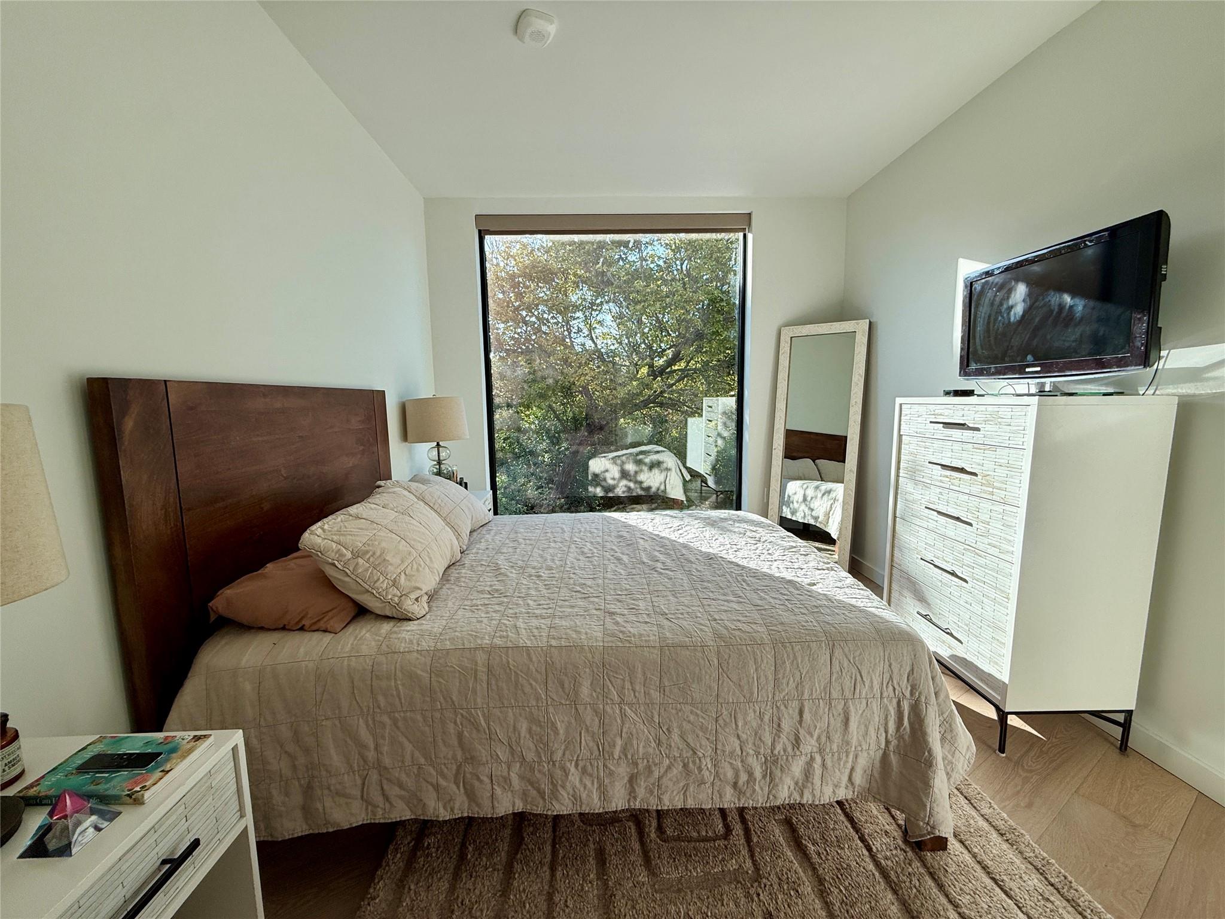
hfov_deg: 102.1
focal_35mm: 14
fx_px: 495
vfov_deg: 85.7
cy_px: 460
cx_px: 612
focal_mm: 2.22
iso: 64
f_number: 2.2
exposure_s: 1/408
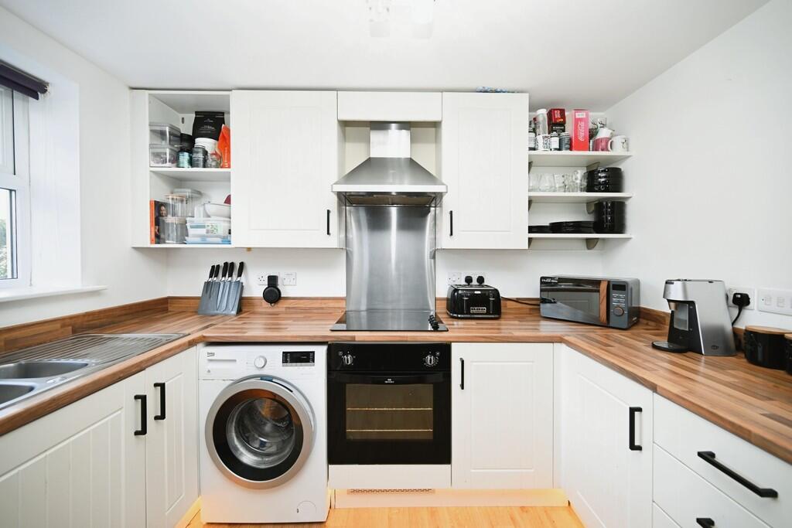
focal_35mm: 14
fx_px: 308
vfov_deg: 81.2
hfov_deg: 104.2
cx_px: 396
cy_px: 264
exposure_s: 1/60
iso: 450
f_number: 4
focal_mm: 14
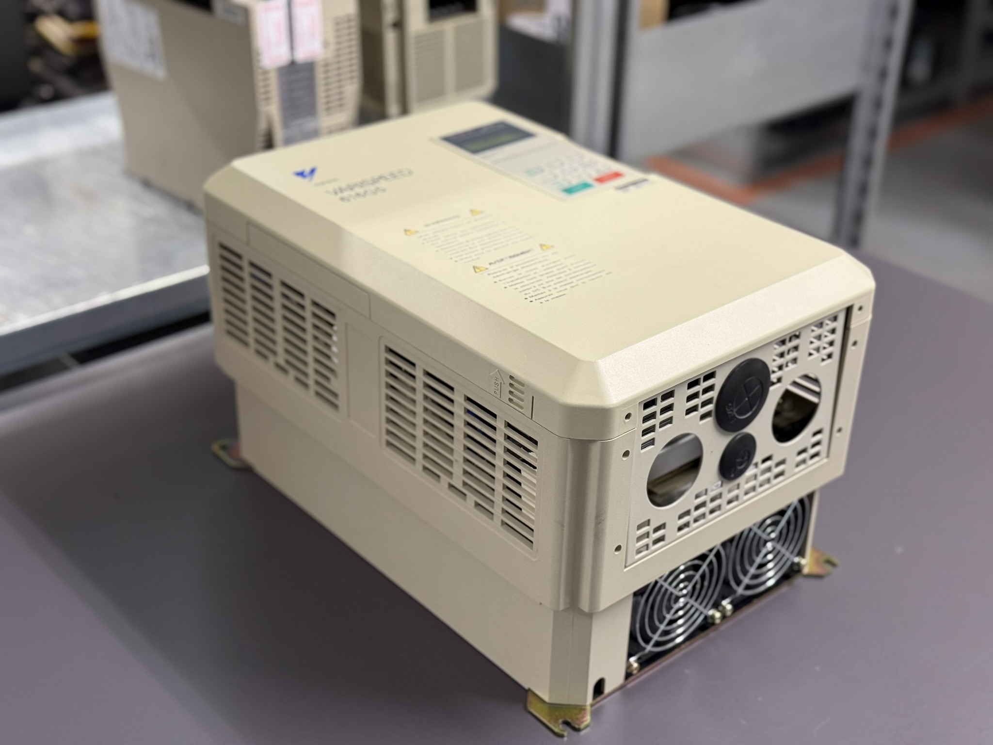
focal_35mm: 48
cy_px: 372
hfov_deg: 39.7
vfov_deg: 30.3
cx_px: 496
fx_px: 1377
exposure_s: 1/50
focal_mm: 6.76
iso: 200
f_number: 1.78
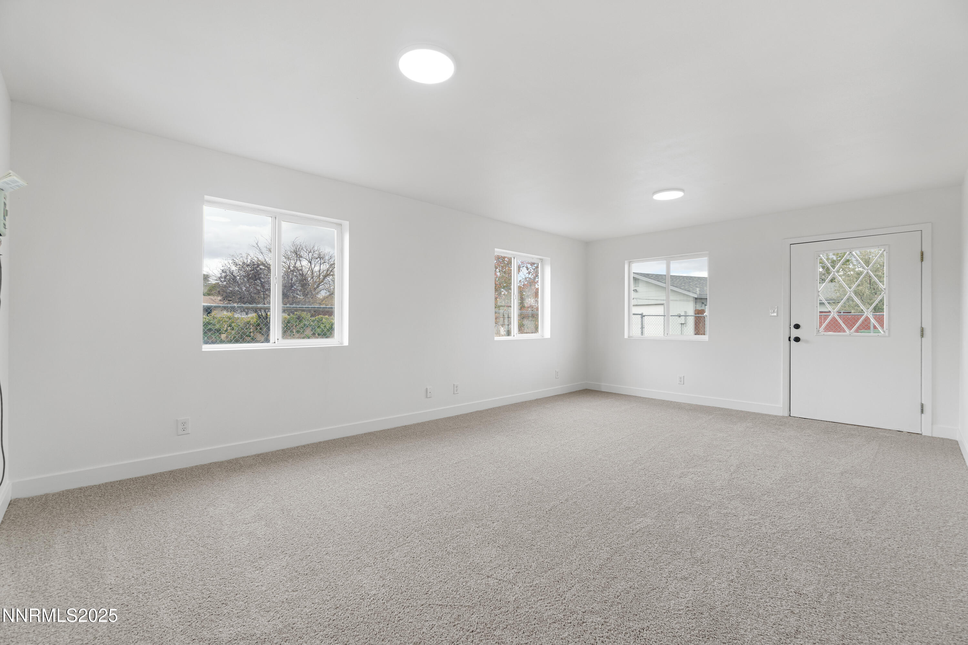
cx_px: 484
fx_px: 403
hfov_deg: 100.4
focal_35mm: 15
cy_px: 322
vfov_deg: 77.3
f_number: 6.3
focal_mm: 10
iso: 100
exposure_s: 1/6
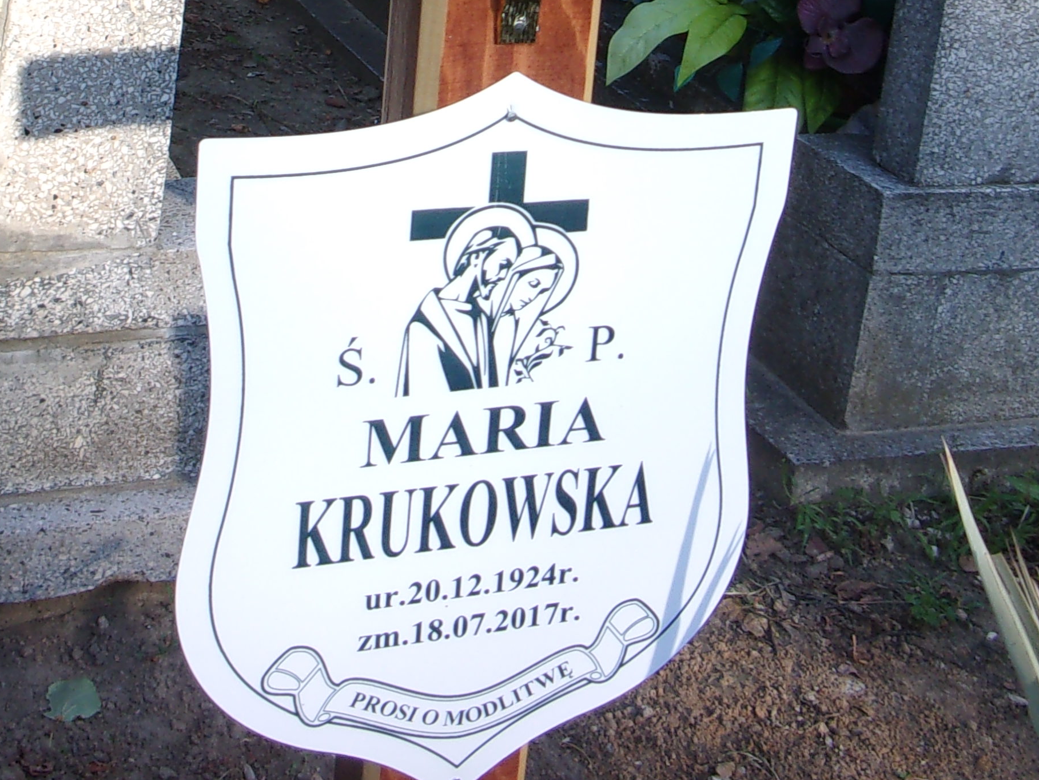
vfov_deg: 19.8
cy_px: -74
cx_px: 387
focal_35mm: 71
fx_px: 2131
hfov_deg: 27.3
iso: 80
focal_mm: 5.1
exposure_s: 1/170
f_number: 3.9
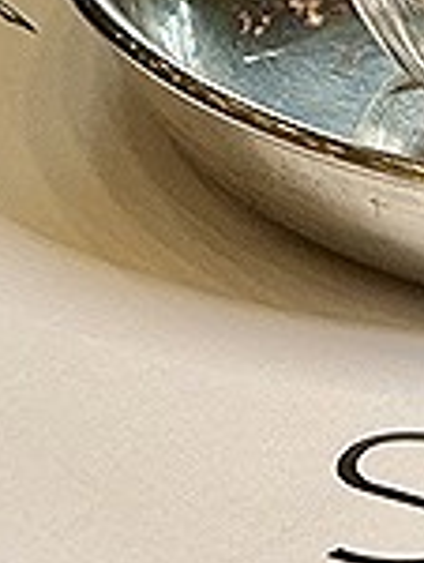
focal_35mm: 480
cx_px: 683
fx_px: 7817
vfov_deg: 4.1
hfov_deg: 3.1
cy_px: -465
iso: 160
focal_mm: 15.66
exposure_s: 1/50
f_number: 2.8
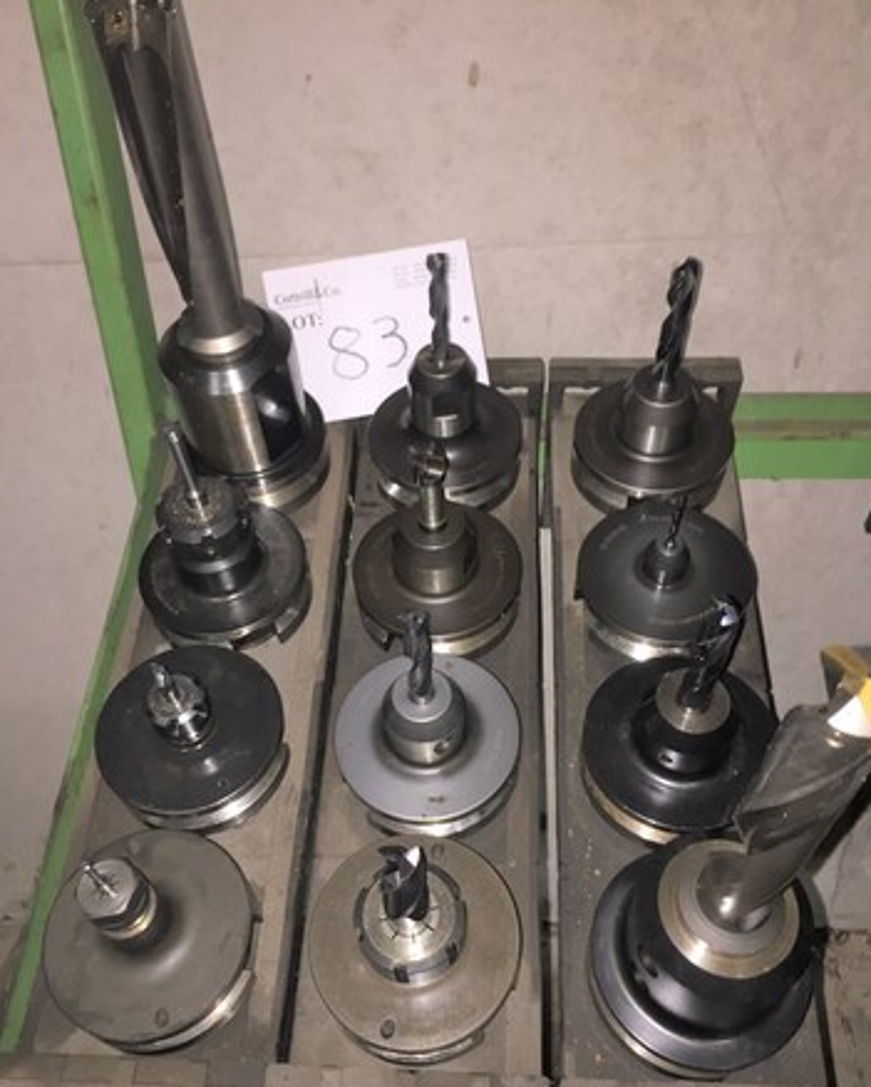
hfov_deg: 47.2
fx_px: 998
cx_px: 427
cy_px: 591
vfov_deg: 57.1
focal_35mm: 31
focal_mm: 4.15
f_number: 2.2
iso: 80
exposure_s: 1/17
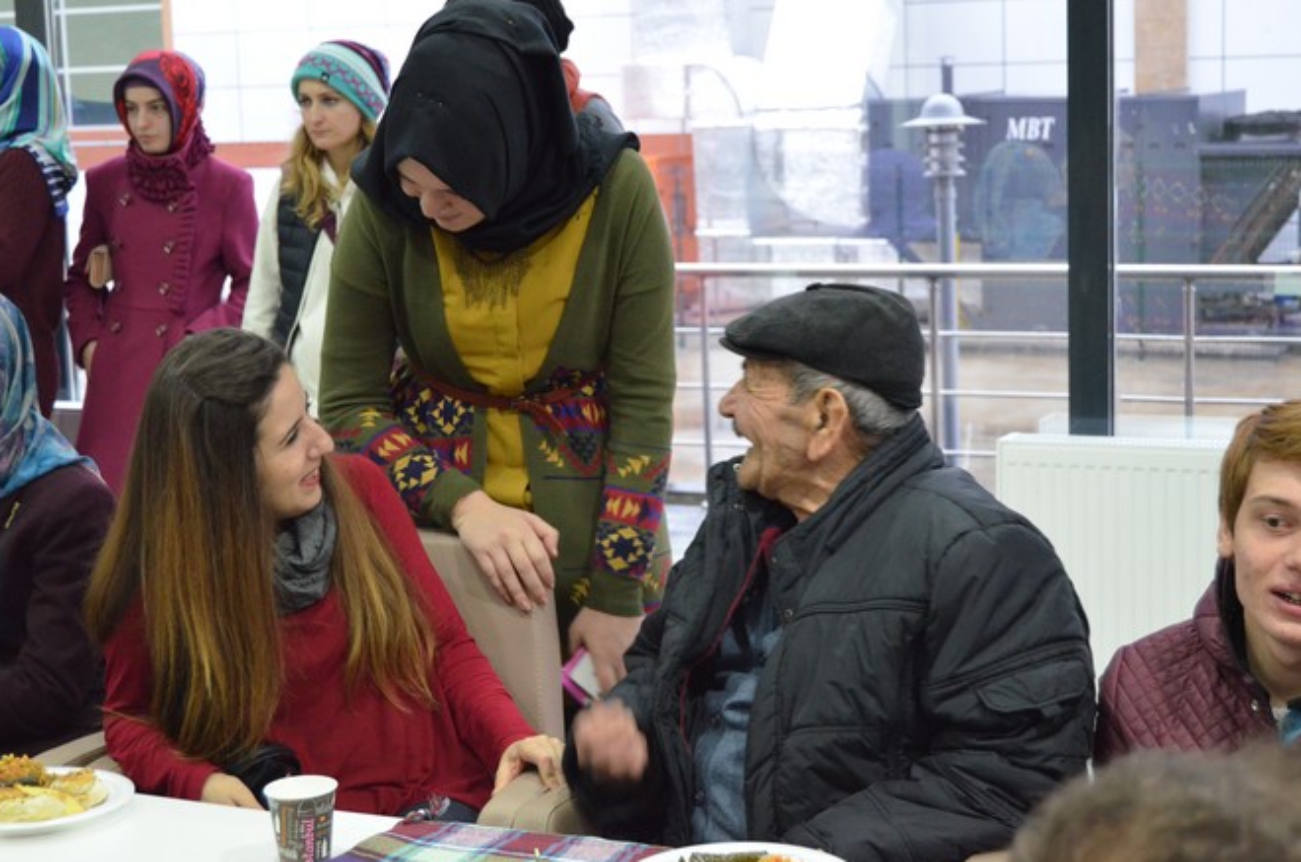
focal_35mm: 64
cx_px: 658
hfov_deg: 31.5
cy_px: 430
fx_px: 2308
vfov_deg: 21.1
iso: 3200
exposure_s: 1/30
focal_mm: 42
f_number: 5
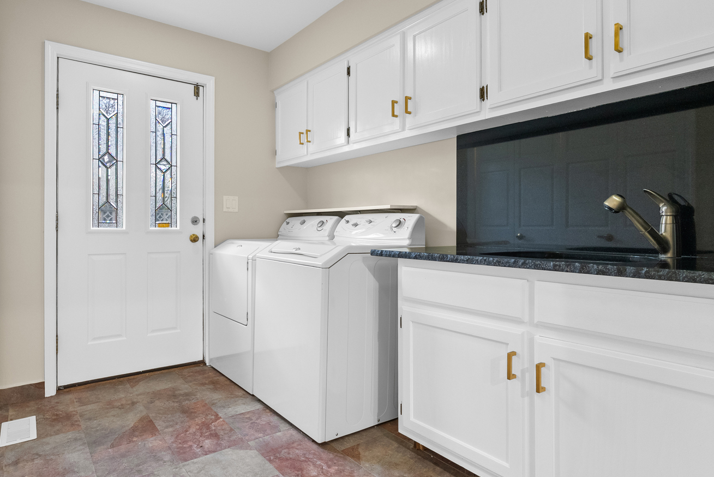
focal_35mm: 21
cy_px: 229
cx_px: 324
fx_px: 417
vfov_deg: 59.5
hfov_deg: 81.0
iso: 640
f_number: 8
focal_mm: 17
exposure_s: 2.5
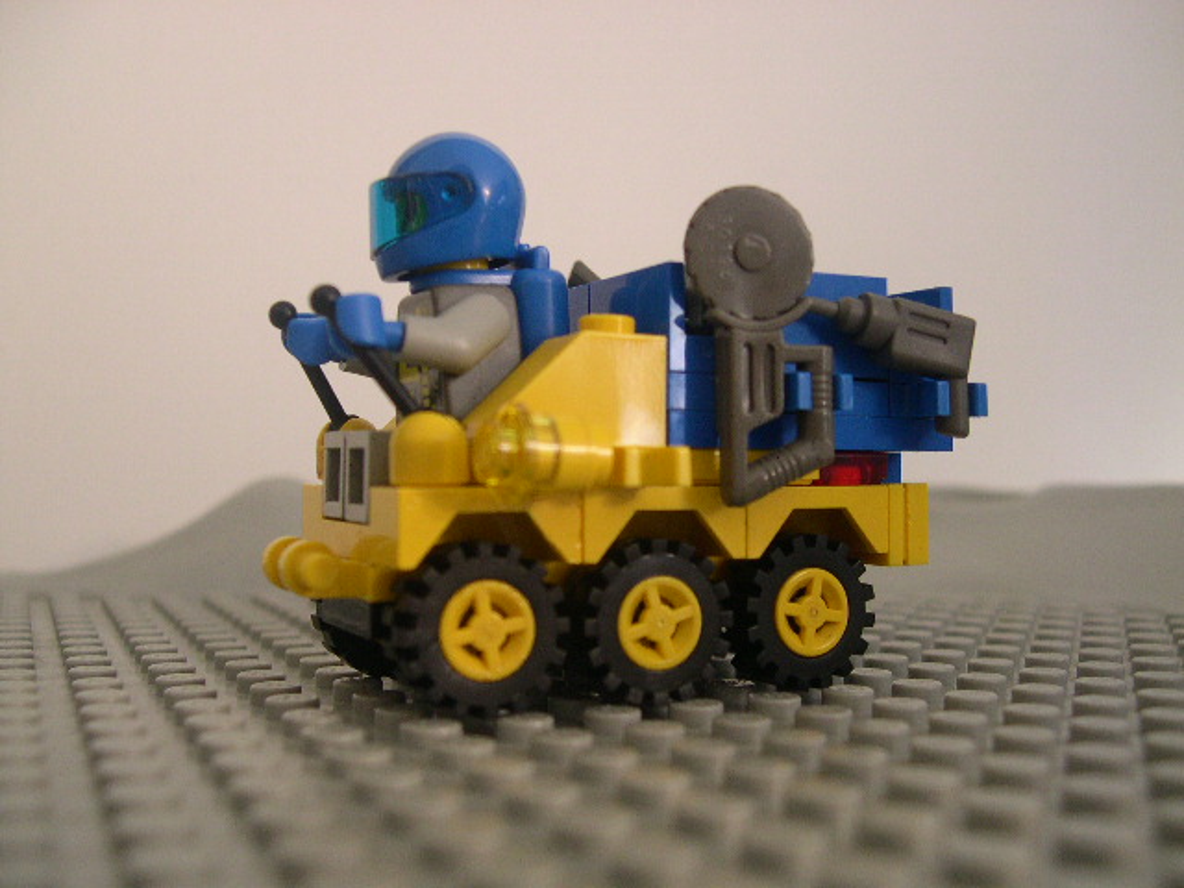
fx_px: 1300
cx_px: 592
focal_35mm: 38
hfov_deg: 49.0
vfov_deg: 37.7
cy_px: 444
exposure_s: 1/4.7
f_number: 2.8
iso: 271
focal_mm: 8
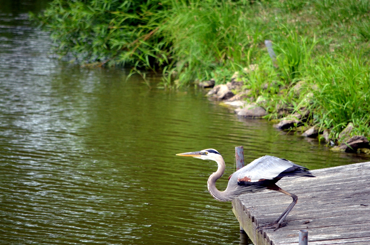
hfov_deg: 4.6
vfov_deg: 3.0
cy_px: 122
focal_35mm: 450
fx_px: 4614
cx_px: 185
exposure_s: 1/800
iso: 800
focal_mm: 300
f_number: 5.6
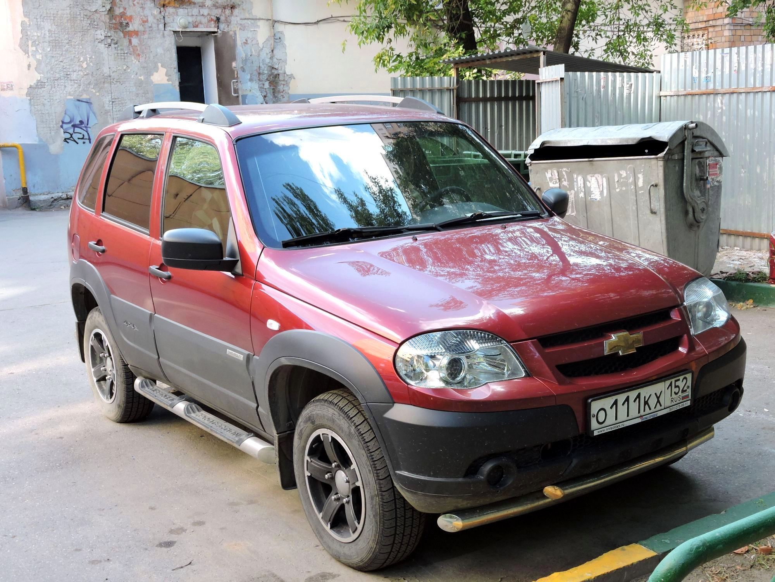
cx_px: 388
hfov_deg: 46.8
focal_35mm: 40
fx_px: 896
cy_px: 291
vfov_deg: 36.0
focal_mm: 7.2
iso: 100
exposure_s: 1/50
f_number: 3.8
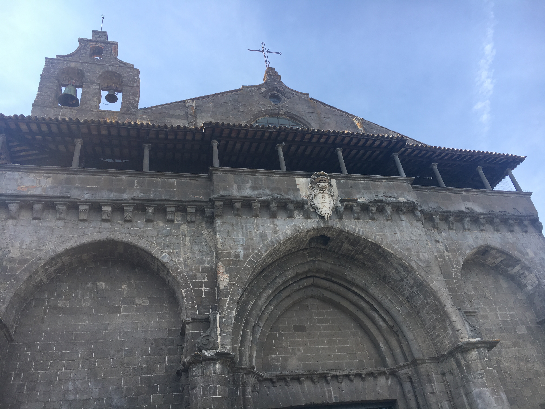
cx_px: 272
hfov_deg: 61.7
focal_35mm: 29
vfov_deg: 48.2
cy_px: 204
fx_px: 457
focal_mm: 4.15
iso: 25
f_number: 2.2
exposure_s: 1/561
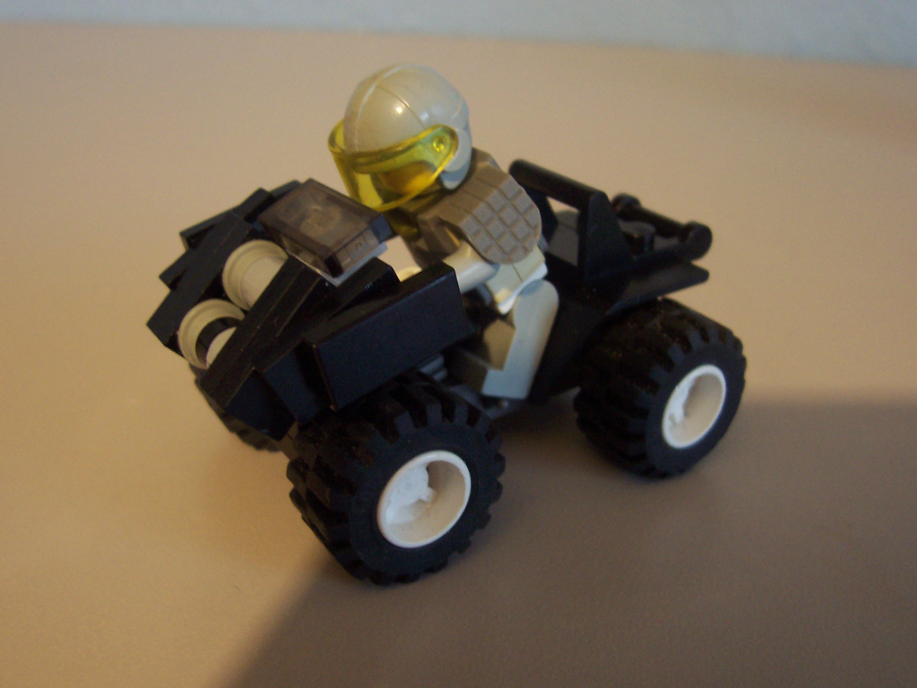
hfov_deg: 50.1
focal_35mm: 37
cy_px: 344
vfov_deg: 38.7
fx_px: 980
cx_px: 458
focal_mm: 5.6
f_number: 2.8
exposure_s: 1/8
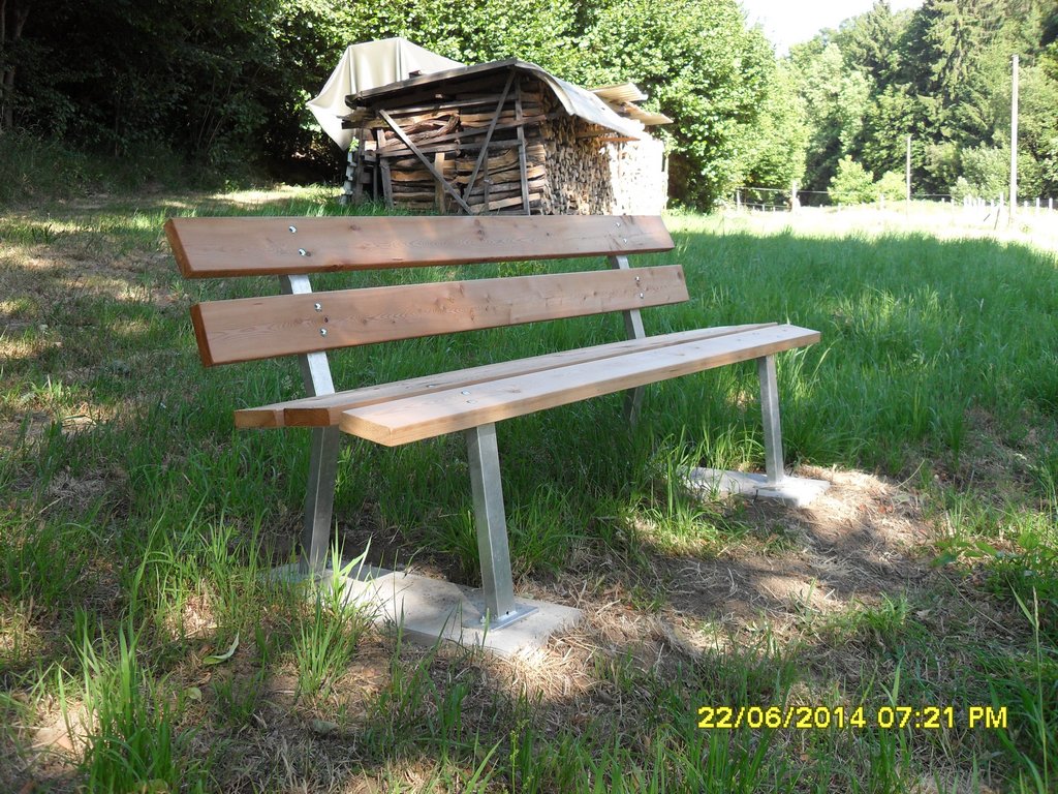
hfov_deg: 52.6
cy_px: 397
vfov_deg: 40.7
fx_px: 1070
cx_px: 529
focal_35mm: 35
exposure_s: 1/250
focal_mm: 6.2
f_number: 2.8
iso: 100
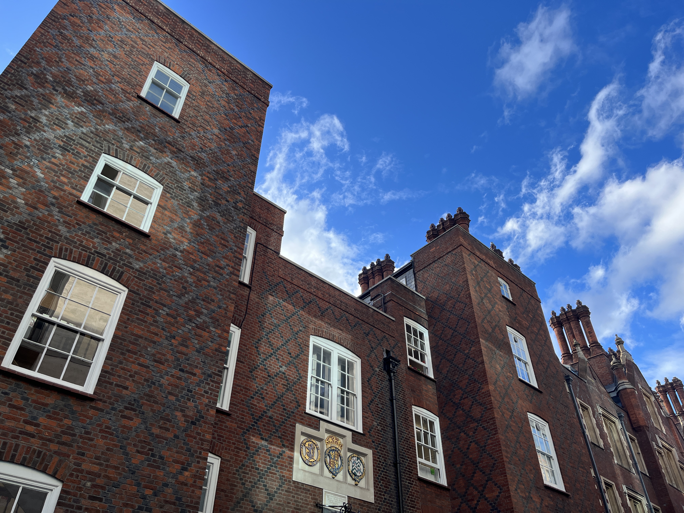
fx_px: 514
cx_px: 342
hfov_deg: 67.3
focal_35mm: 26
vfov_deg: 53.1
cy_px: 256
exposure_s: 1/1279
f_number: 1.6
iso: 50
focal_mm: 5.1
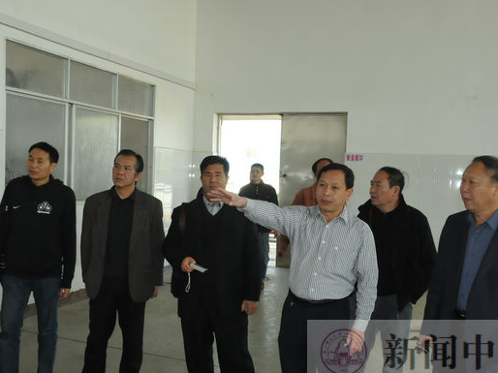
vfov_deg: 38.6
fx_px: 532
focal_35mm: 37
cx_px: 257
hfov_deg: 50.2
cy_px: 192
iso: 800
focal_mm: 22
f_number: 13
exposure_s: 1/60
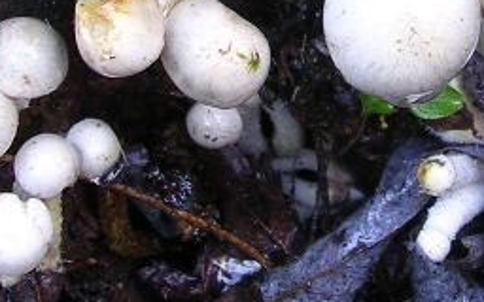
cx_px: 433
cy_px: -94
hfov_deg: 16.4
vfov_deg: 10.2
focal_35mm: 126
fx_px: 1662
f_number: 2.8
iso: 100
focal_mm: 5.8
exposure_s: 1/6.1
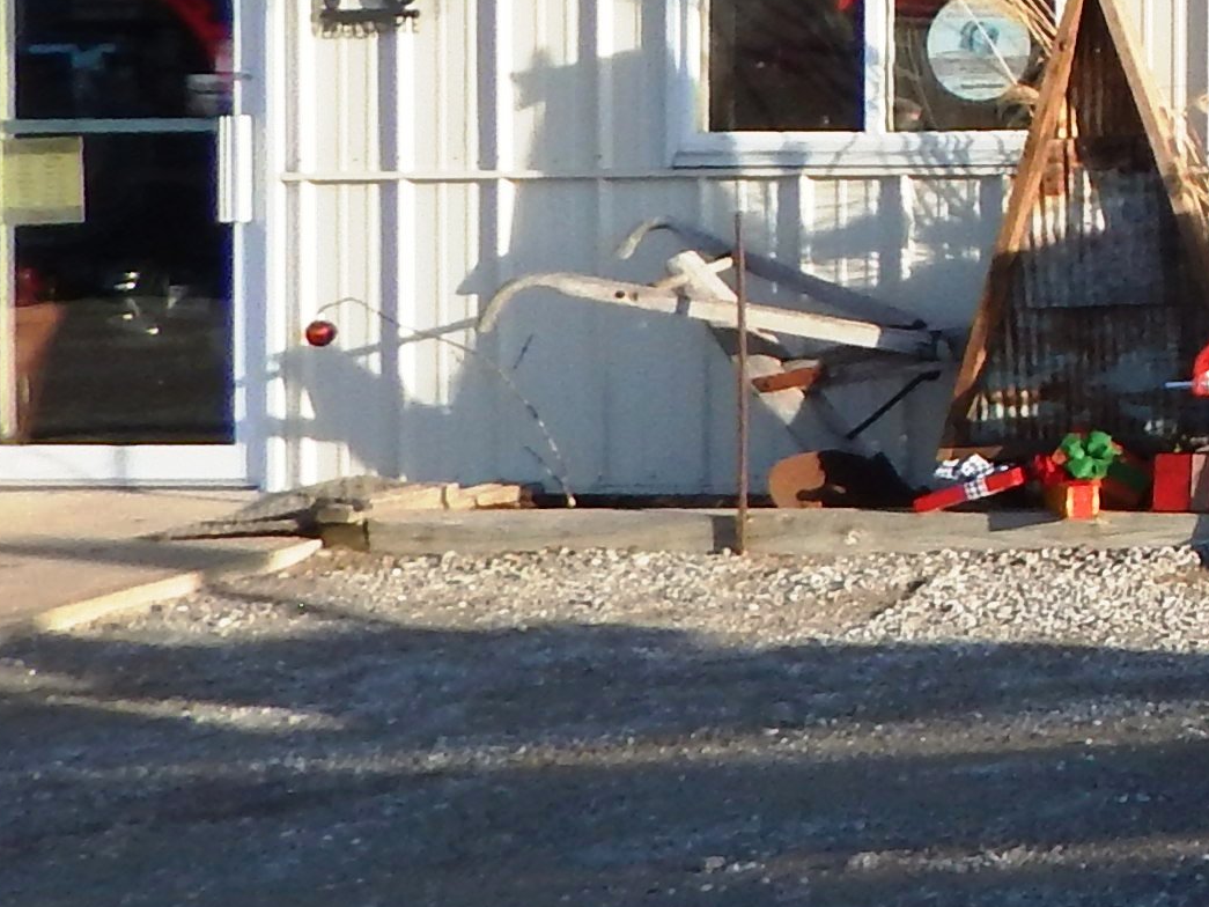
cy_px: -24
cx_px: 2630
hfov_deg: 15.1
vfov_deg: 15.0
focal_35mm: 97
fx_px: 3388
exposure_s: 1/800
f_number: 3
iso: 125
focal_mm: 4
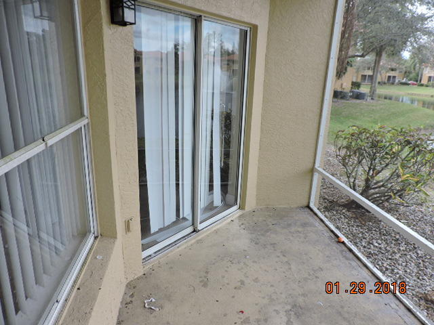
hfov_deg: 71.6
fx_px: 301
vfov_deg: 56.8
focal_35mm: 24
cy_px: 162
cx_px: 217
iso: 100
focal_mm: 4.3
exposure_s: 1/125
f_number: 3
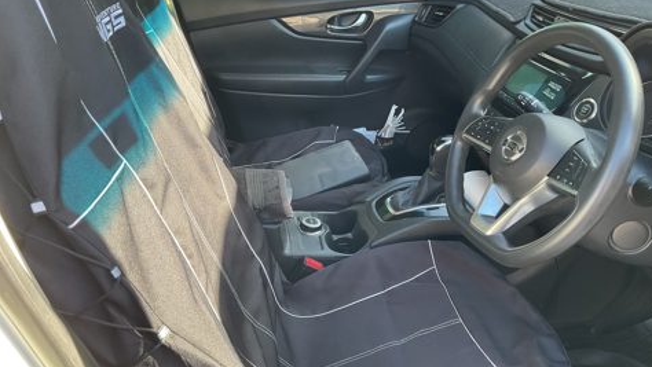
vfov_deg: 36.7
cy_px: 198
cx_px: 329
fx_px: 553
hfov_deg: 61.0
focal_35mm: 32
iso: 50
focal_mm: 3
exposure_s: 1/120
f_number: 1.8
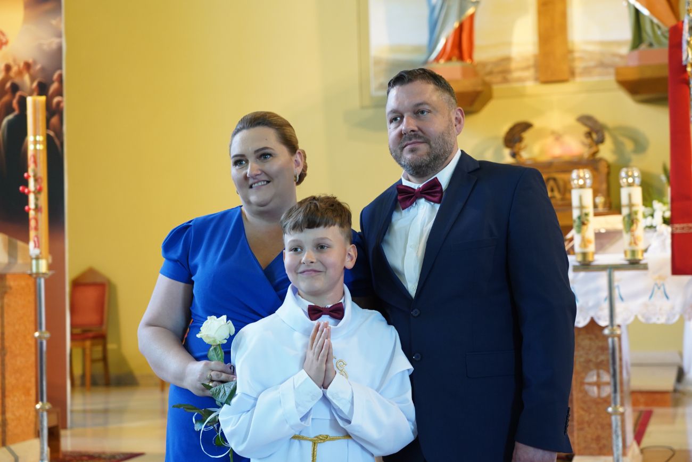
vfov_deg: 22.6
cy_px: 231
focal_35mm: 60
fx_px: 1153
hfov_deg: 33.4
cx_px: 346
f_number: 4
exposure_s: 1/100
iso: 2000
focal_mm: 60
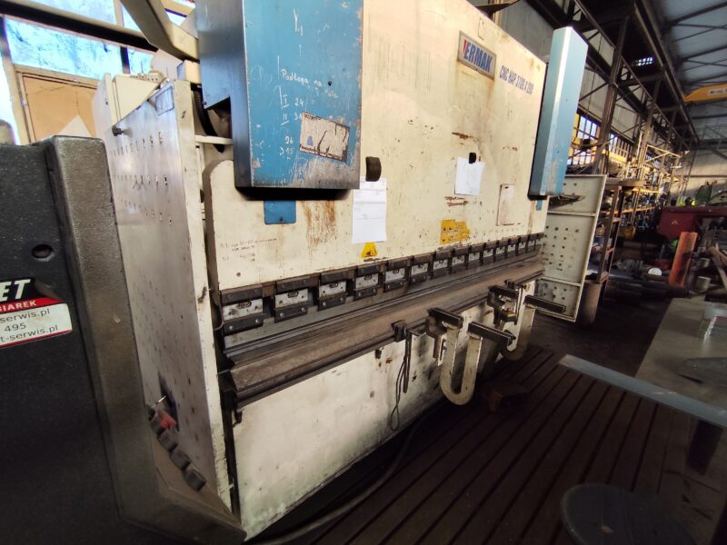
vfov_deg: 78.1
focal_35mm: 16
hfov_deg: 94.5
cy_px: 272
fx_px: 336
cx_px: 364
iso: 50
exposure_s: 1/100
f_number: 2.2
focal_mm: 1.65
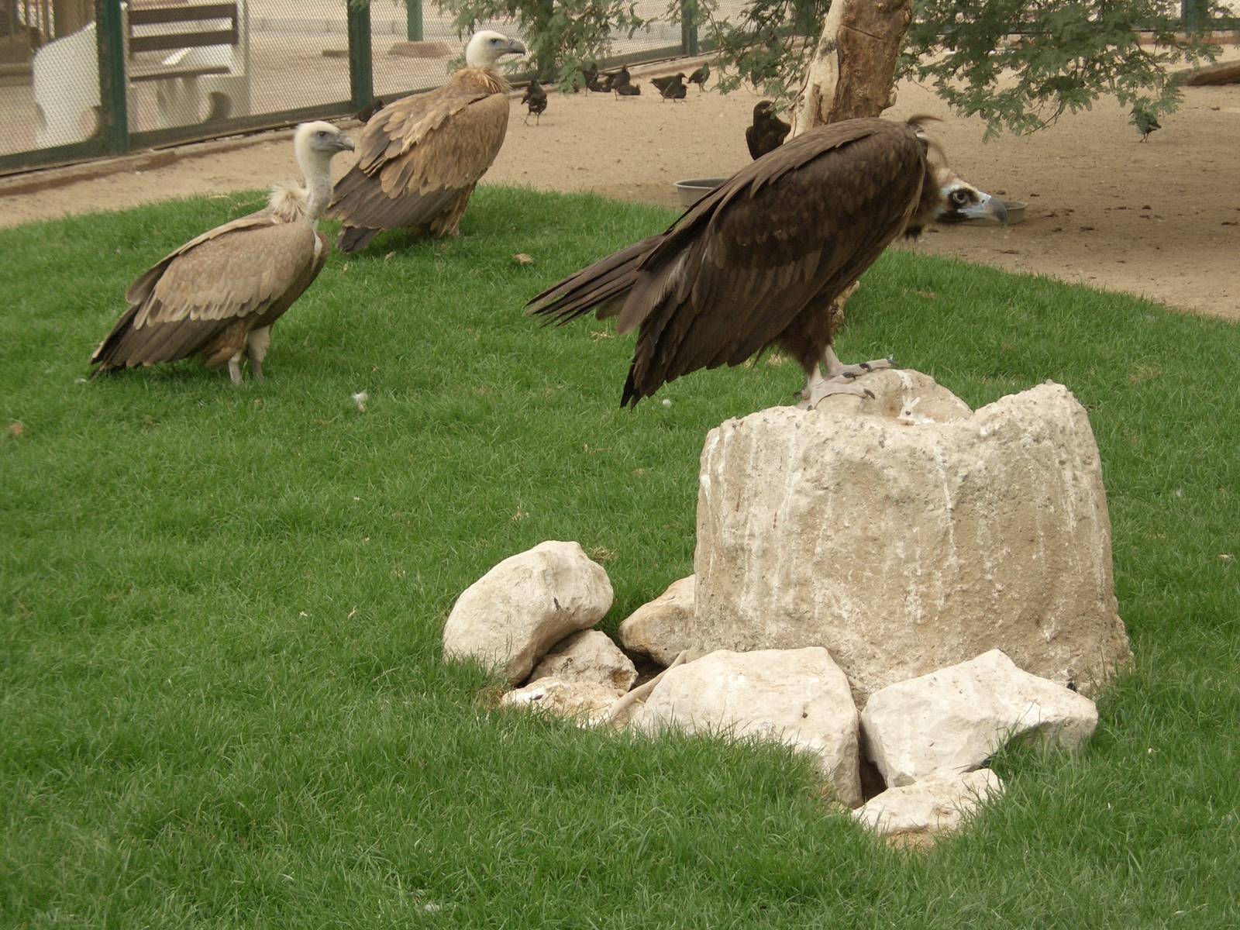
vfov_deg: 16.6
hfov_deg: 22.0
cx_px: 620
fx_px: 3188
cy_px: 465
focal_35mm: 89
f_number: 3.7
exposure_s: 1/320
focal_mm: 19.2
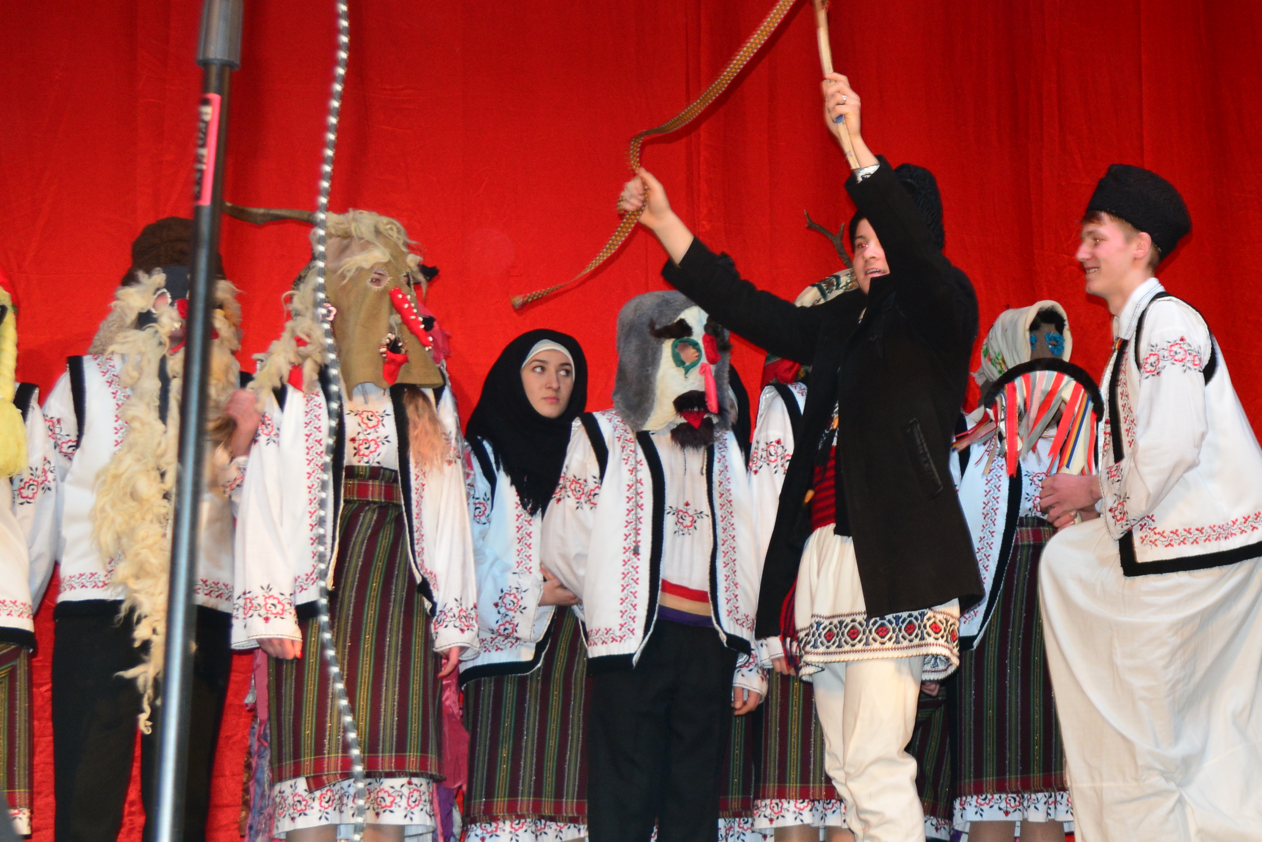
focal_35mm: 79
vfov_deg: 17.3
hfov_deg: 24.6
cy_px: 313
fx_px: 2769
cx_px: 1219
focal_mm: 26
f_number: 5.6
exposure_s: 1/60
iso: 500
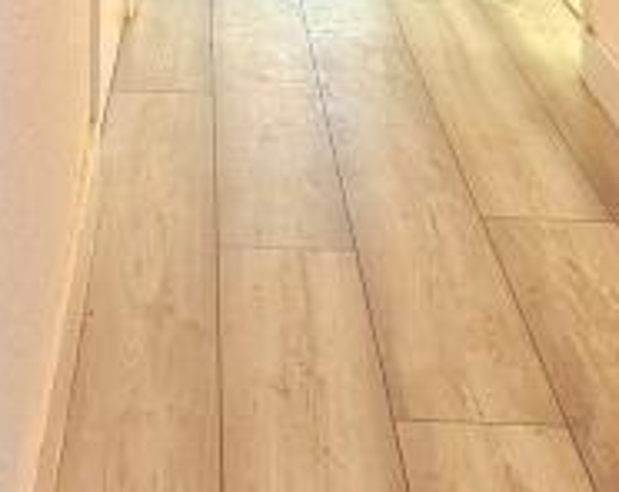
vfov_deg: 16.0
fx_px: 1280
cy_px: -542
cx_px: 93
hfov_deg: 26.5
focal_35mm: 70
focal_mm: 2.22
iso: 160
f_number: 2.2
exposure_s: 1/50
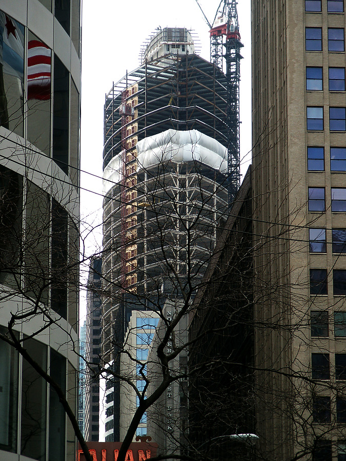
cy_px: 230
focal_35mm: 139
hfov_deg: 10.7
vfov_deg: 14.2
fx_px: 1852
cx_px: 173
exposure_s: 1/350
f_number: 3.6
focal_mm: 28.22
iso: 64
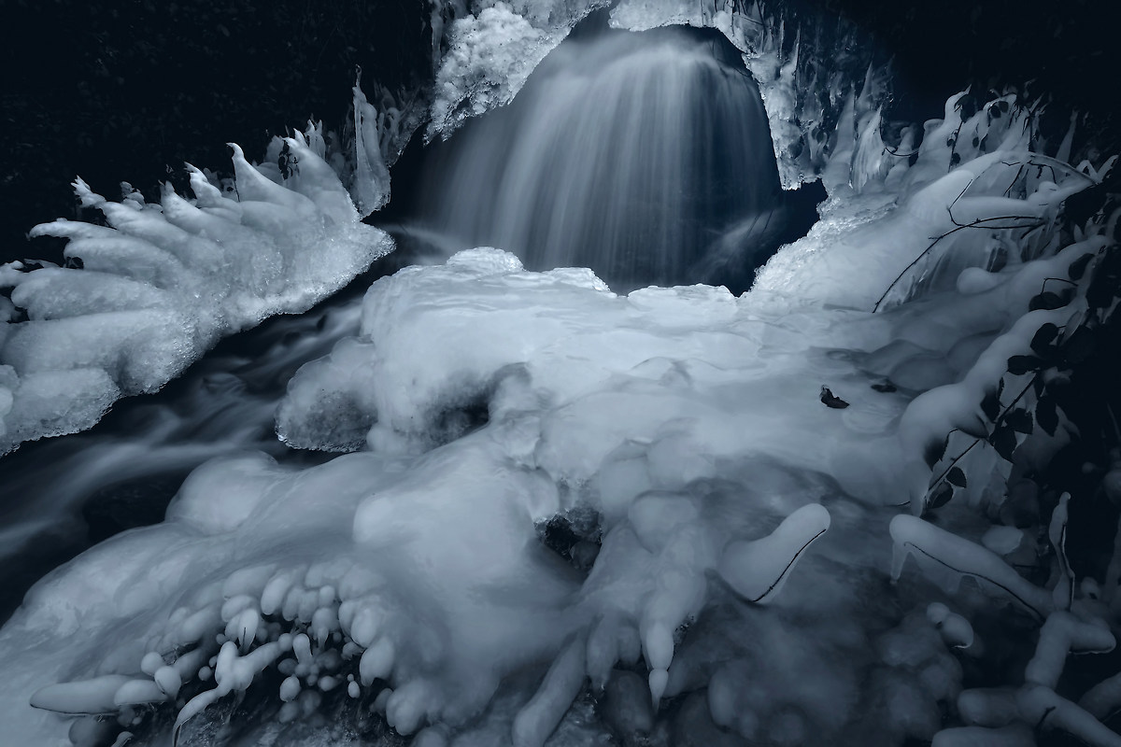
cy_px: 374
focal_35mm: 16
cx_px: 560
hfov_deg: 95.0
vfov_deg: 72.1
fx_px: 514
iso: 100
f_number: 16
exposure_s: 1.3
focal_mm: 11
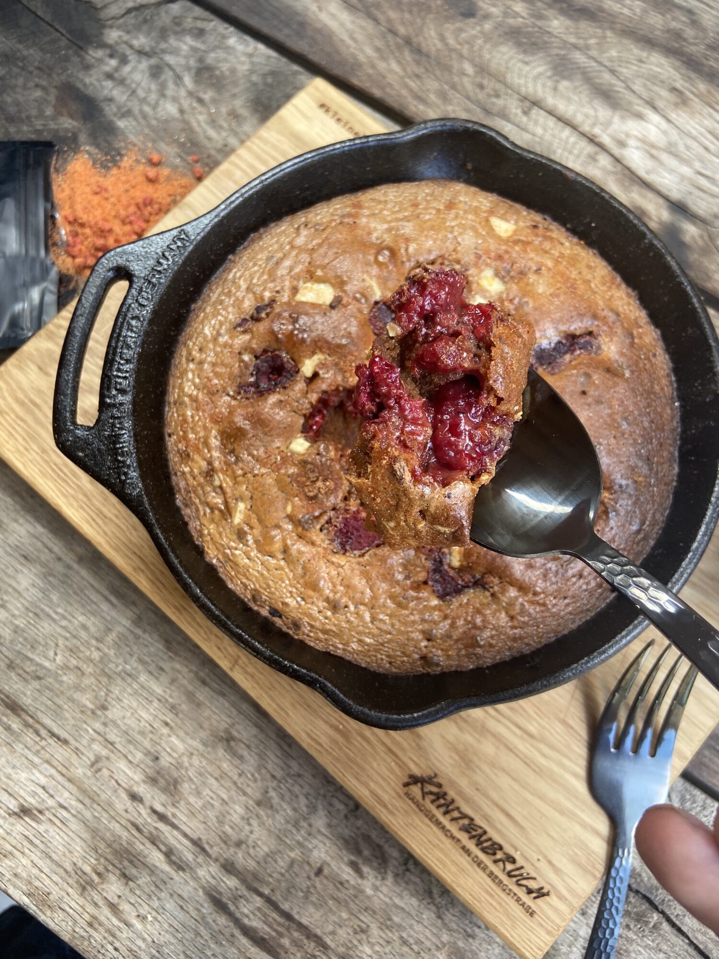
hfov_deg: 53.1
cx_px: 360
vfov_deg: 67.3
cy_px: 480
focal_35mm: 26
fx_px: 720
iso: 80
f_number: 1.8
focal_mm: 4.25
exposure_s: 1/121
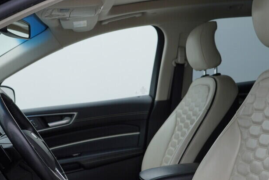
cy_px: 93
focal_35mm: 60
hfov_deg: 33.1
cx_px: 90
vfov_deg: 22.6
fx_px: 449
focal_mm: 24
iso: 125
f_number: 4
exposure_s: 1/80
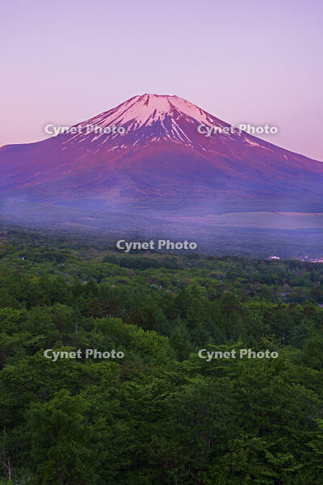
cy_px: 242
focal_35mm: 63
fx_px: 848
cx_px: 162
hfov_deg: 21.6
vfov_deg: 31.9
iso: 100
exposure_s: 1/3
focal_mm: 63
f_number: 13
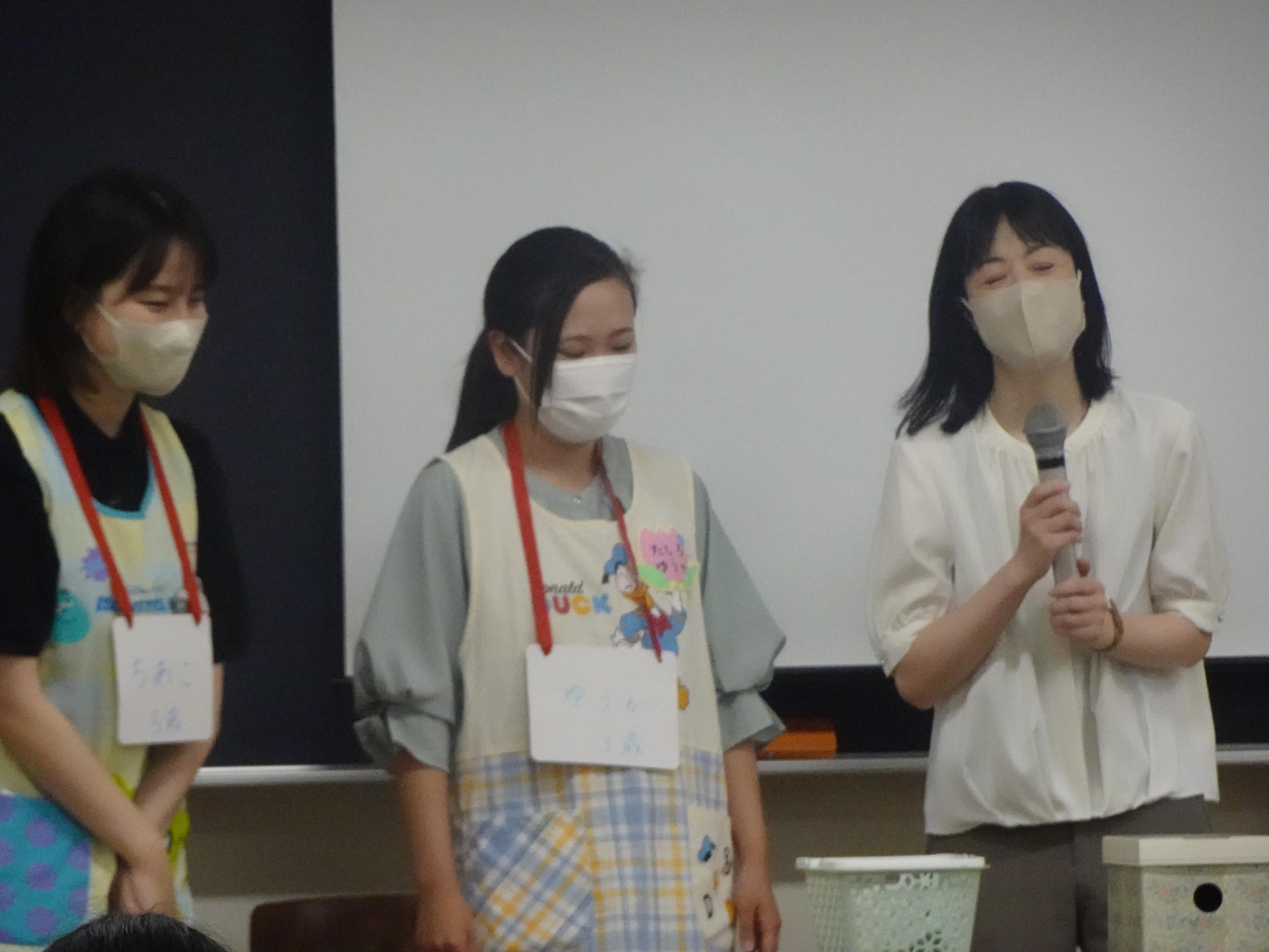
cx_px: 634
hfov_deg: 6.3
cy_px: 476
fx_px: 11511
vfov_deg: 4.7
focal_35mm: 314
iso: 1250
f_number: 6.3
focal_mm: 51
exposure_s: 1/125
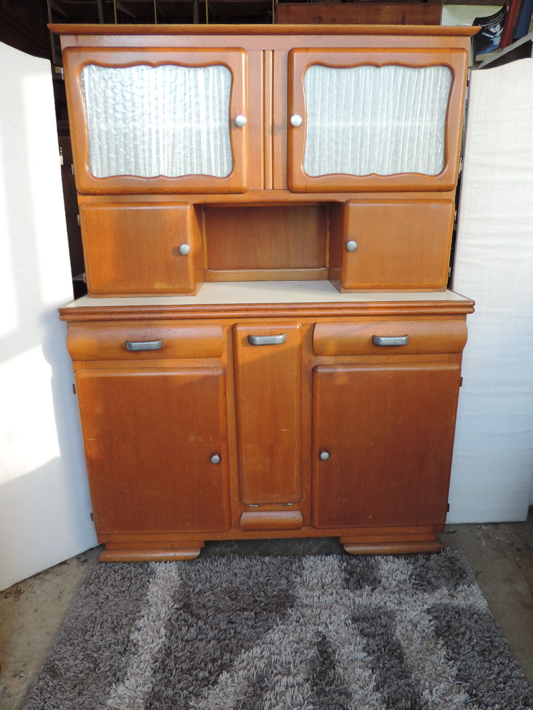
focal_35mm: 24
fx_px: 493
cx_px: 266
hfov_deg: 56.8
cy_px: 355
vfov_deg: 71.6
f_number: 3
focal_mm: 4.3
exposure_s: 1/40
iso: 80
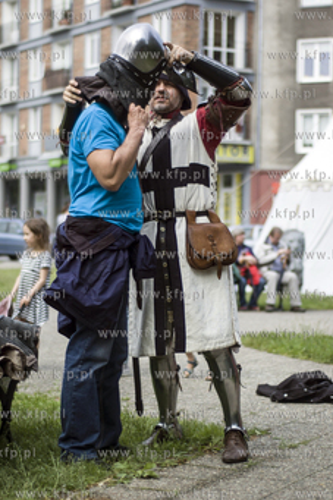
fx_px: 1222
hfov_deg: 15.5
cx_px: 147
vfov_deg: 23.1
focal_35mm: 88
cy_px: 252
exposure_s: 1/4000
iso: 200
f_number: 1.8
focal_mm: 50
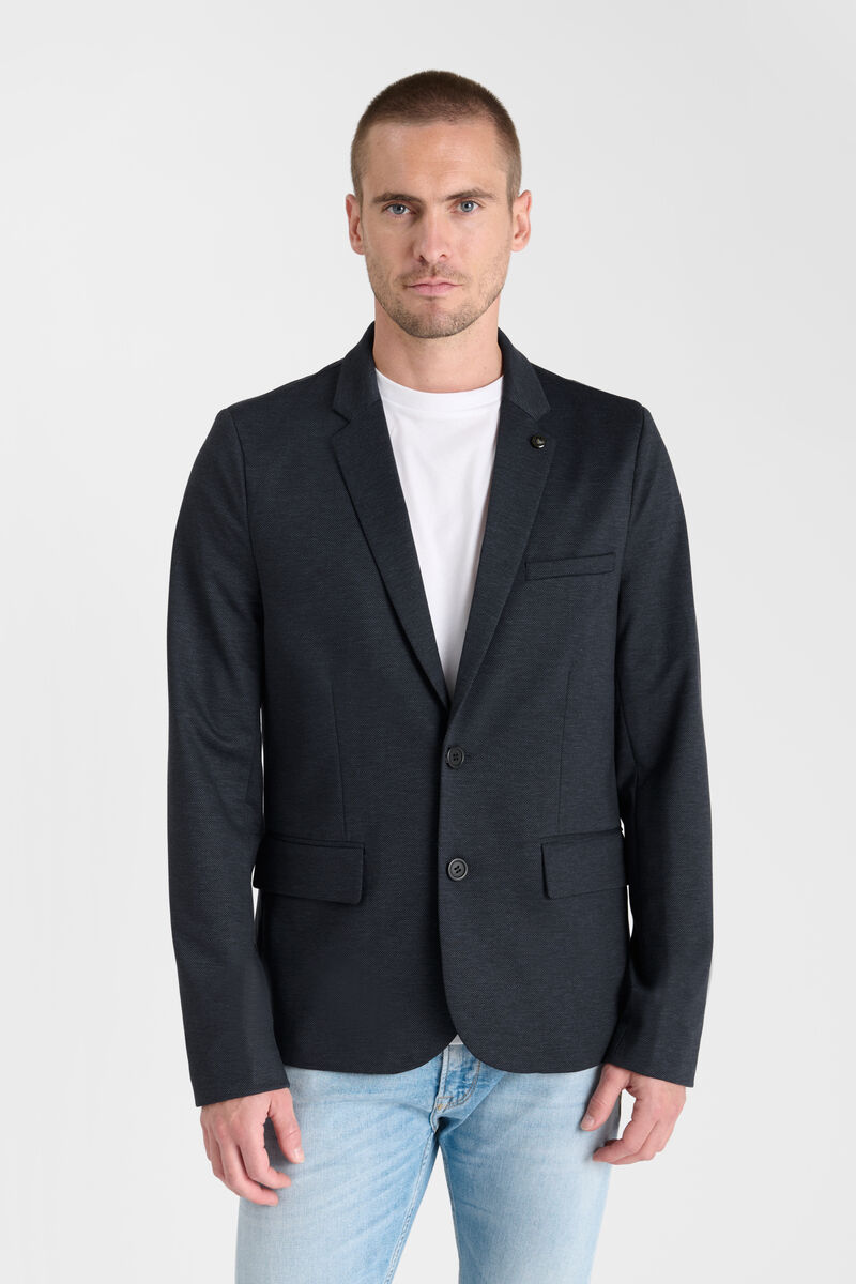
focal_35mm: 50
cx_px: 428
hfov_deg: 27.0
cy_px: 642
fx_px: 1783
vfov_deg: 39.6
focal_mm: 50
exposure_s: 1/160
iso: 100
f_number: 9
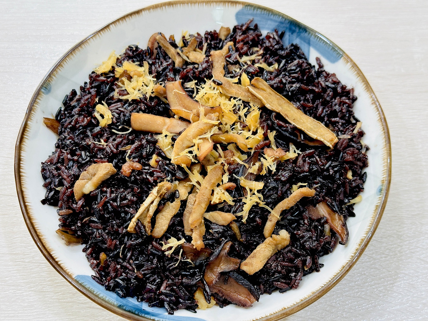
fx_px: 593
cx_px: 214
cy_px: 160
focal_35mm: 48
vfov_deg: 30.3
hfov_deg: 39.7
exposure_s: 1/60
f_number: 1.78
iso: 125
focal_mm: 6.86
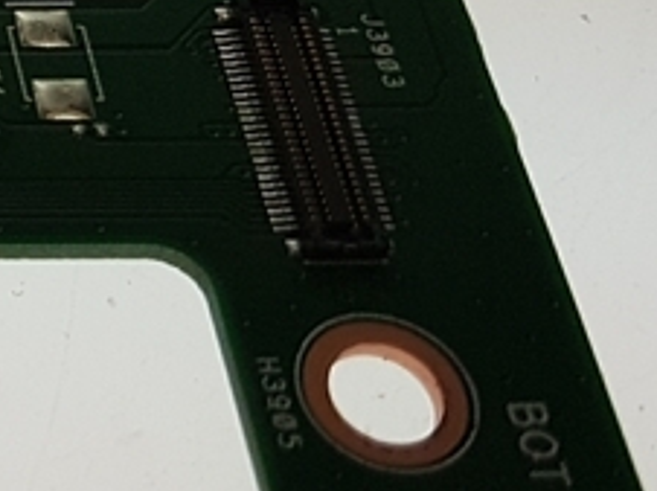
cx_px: -660
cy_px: 9
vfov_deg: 12.6
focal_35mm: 116
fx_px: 2199
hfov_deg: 14.2
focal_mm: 4.2
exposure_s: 1/491
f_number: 1.7
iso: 40
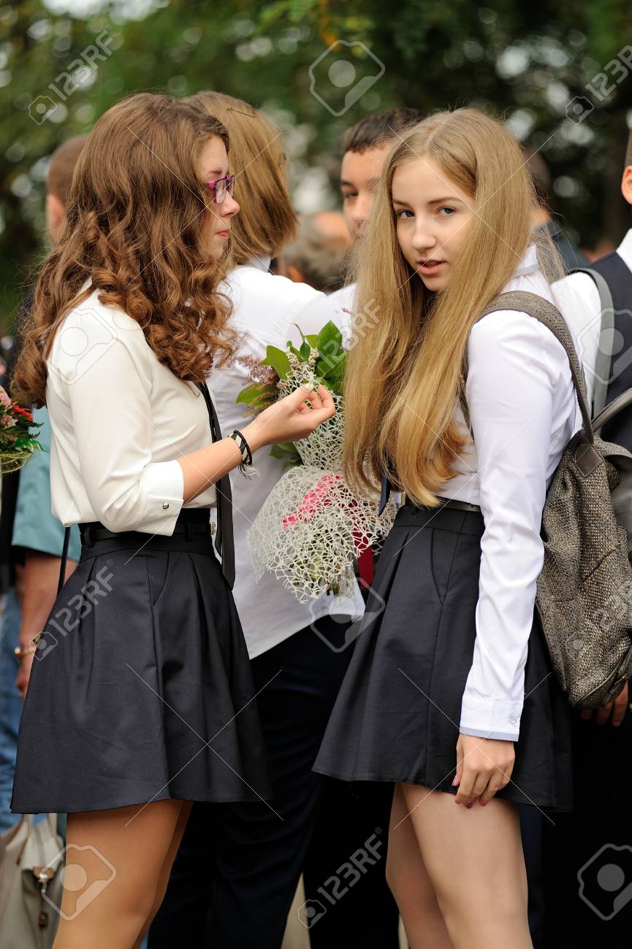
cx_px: 316
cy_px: 474
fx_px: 3296
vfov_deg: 16.4
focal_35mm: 125
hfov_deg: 11.0
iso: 200
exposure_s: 1/320
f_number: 4
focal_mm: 125
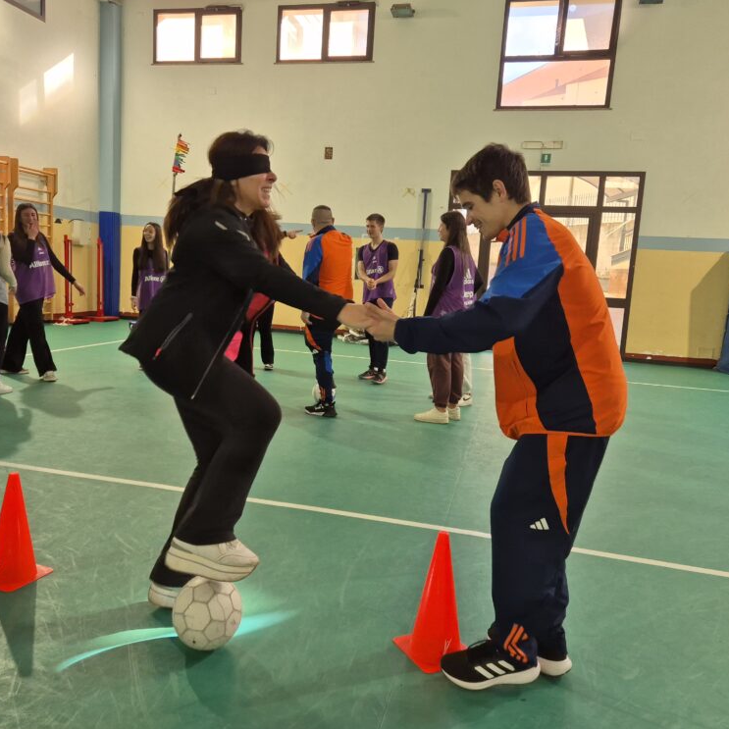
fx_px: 667
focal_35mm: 28
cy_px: 361
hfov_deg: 57.2
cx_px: 336
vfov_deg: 57.3
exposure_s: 1/180
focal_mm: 5.4
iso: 160
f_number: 1.8
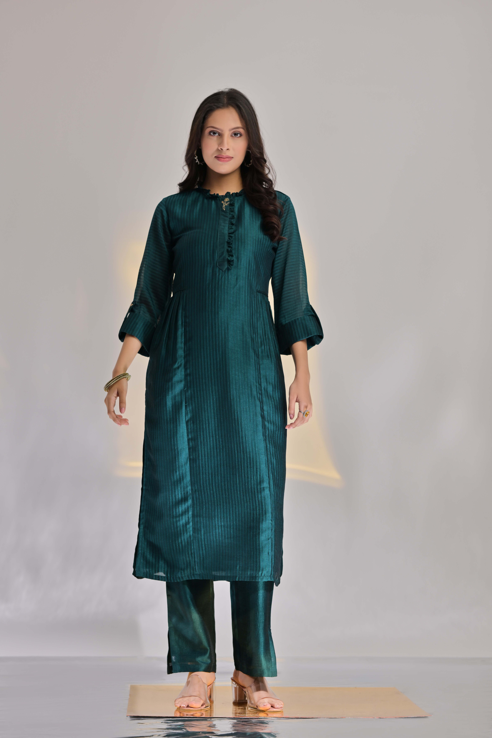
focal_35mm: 85
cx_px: 246
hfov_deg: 16.1
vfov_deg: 23.9
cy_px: 369
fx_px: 1742
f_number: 4
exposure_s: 1/200
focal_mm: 85
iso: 125
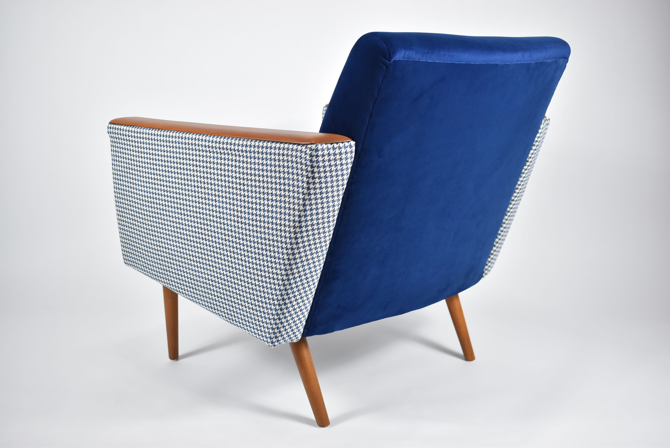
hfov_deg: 44.9
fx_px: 810
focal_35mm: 44
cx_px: 335
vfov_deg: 30.9
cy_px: 224
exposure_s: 1/125
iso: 1000
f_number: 4.2
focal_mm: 29
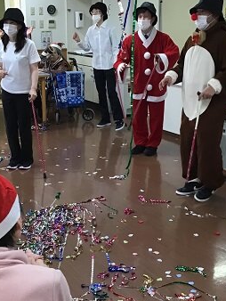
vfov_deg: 31.5
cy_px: 184
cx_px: 90
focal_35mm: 61
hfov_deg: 24.0
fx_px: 530
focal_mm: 3.3
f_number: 2.4
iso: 50
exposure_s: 1/30
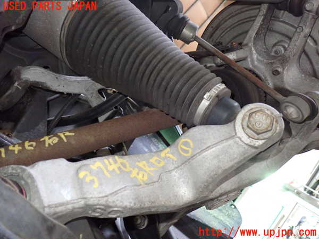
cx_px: 160
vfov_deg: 46.8
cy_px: 120
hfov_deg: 60.0
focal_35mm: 30
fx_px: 276
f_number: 2.3
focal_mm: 5.4
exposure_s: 1/30
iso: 800
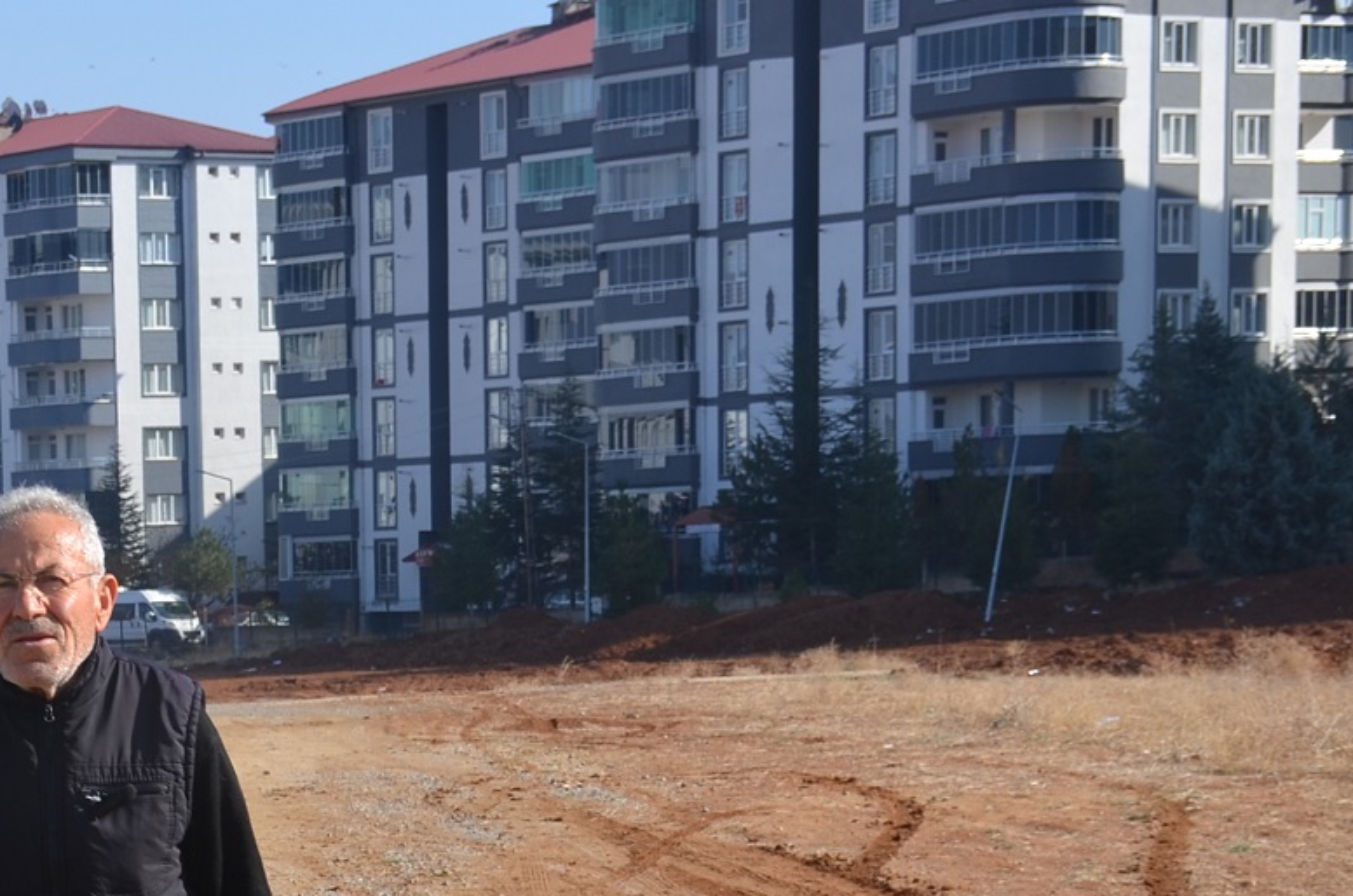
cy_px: 1098
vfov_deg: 9.9
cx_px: -30
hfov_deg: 14.9
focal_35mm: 135
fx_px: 5074
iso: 100
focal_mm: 35
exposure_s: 1/250
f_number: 8
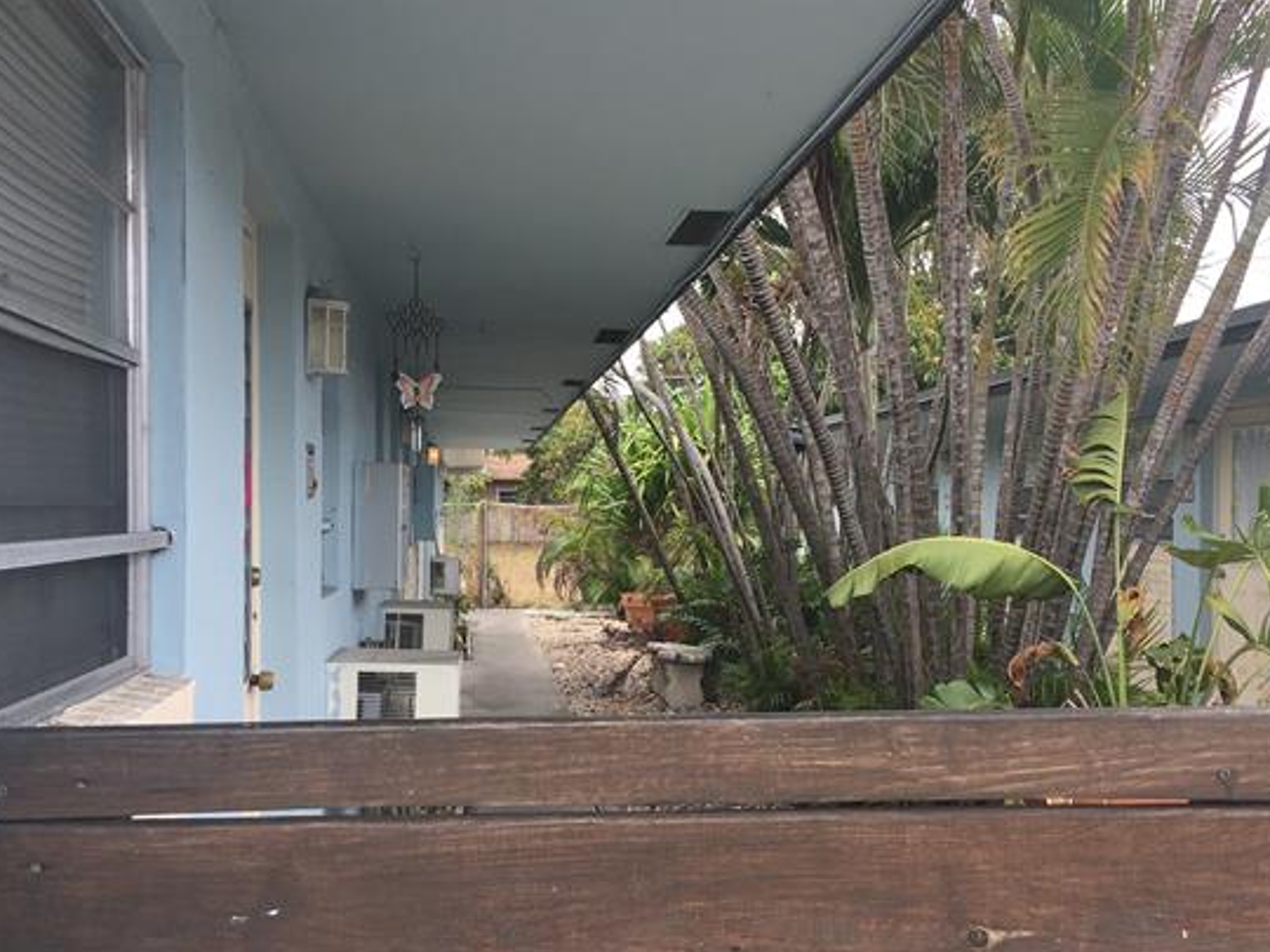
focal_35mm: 43
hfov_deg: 43.8
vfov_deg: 33.6
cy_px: 534
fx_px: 1578
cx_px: 703
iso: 25
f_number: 2.2
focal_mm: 4.15
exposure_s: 1/247
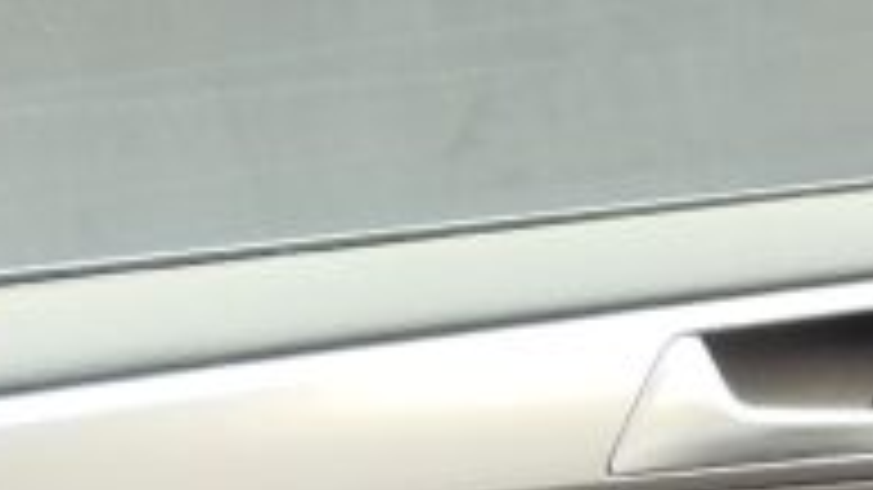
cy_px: 1731
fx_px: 3587
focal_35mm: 155
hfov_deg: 12.9
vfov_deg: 6.7
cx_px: 1413
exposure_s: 1/100
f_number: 1.69
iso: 202
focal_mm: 7.01
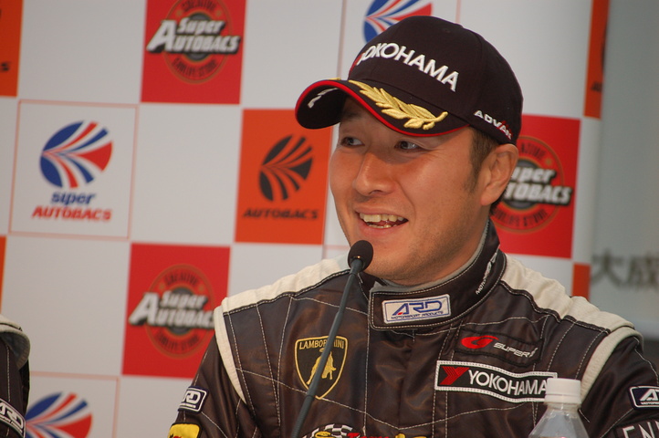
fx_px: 4526
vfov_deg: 5.5
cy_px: 219
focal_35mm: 248
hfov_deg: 8.3
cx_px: 330
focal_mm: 165
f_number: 5.3
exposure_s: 1/60
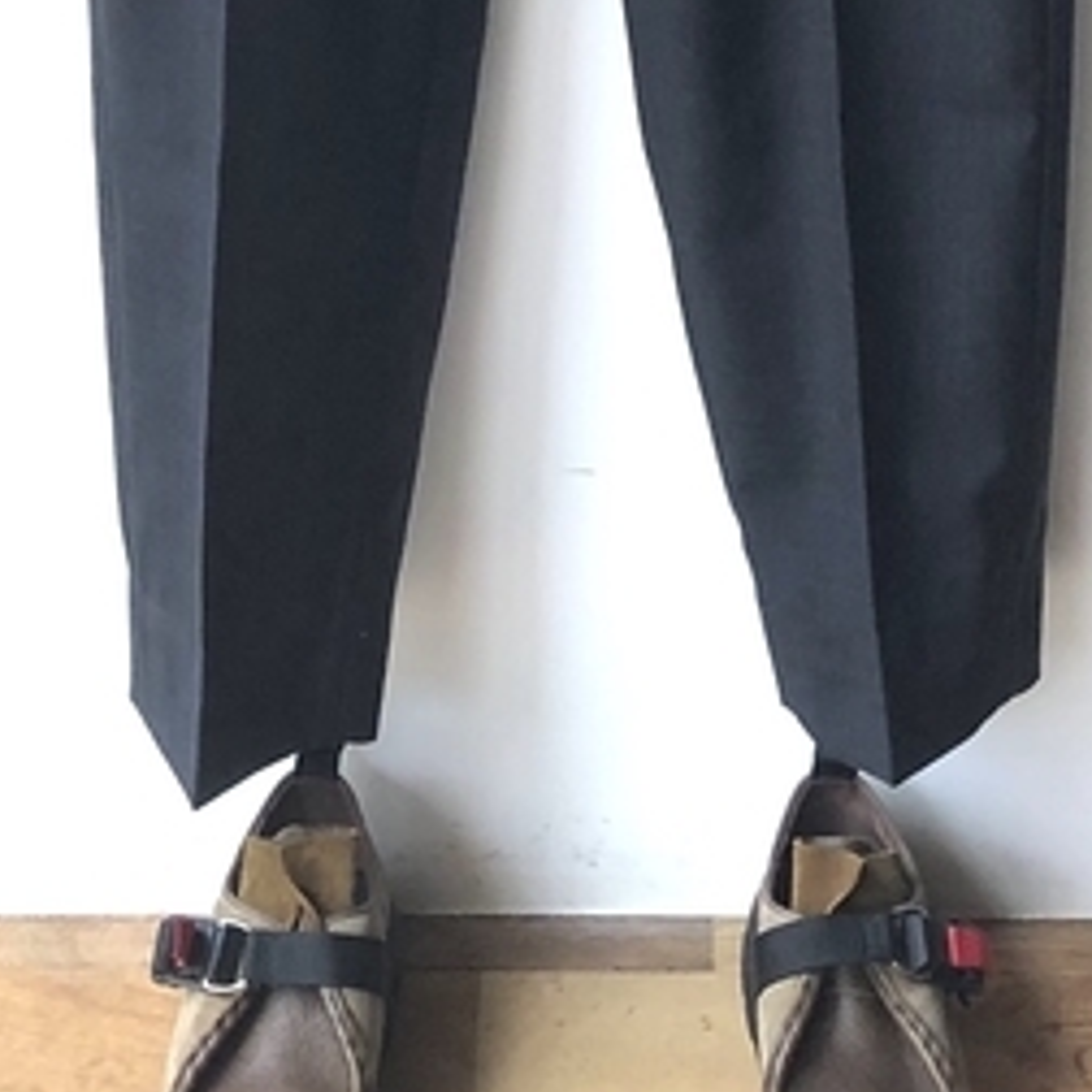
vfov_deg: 12.8
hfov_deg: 14.8
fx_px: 4211
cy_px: -1105
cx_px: 589
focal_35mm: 118
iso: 25
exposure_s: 1/33
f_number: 1.8
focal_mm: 4
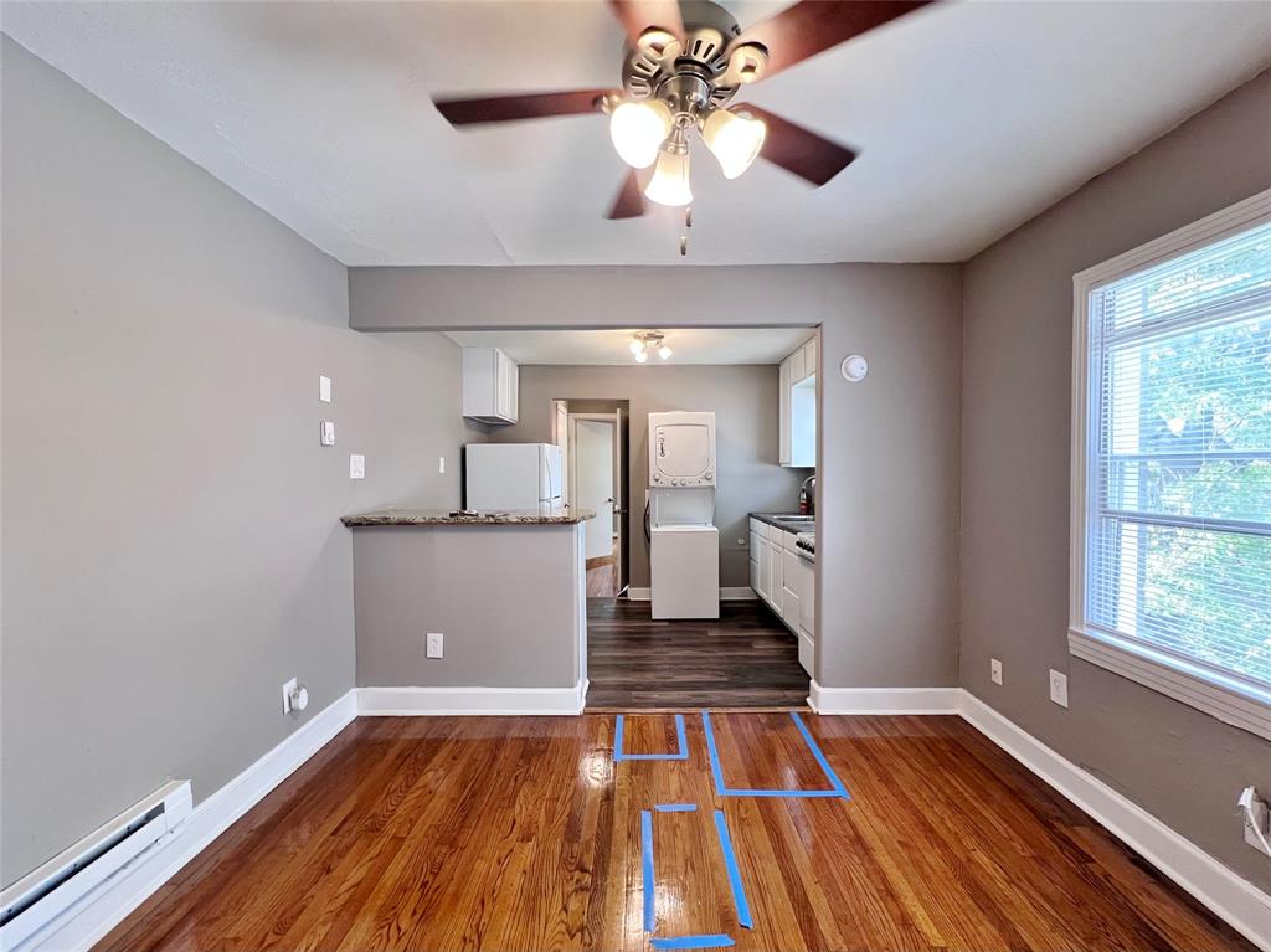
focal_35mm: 13
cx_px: 636
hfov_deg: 106.2
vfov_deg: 89.9
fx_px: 477
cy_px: 476
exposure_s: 1/120
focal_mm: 1.57
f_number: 1.8
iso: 250
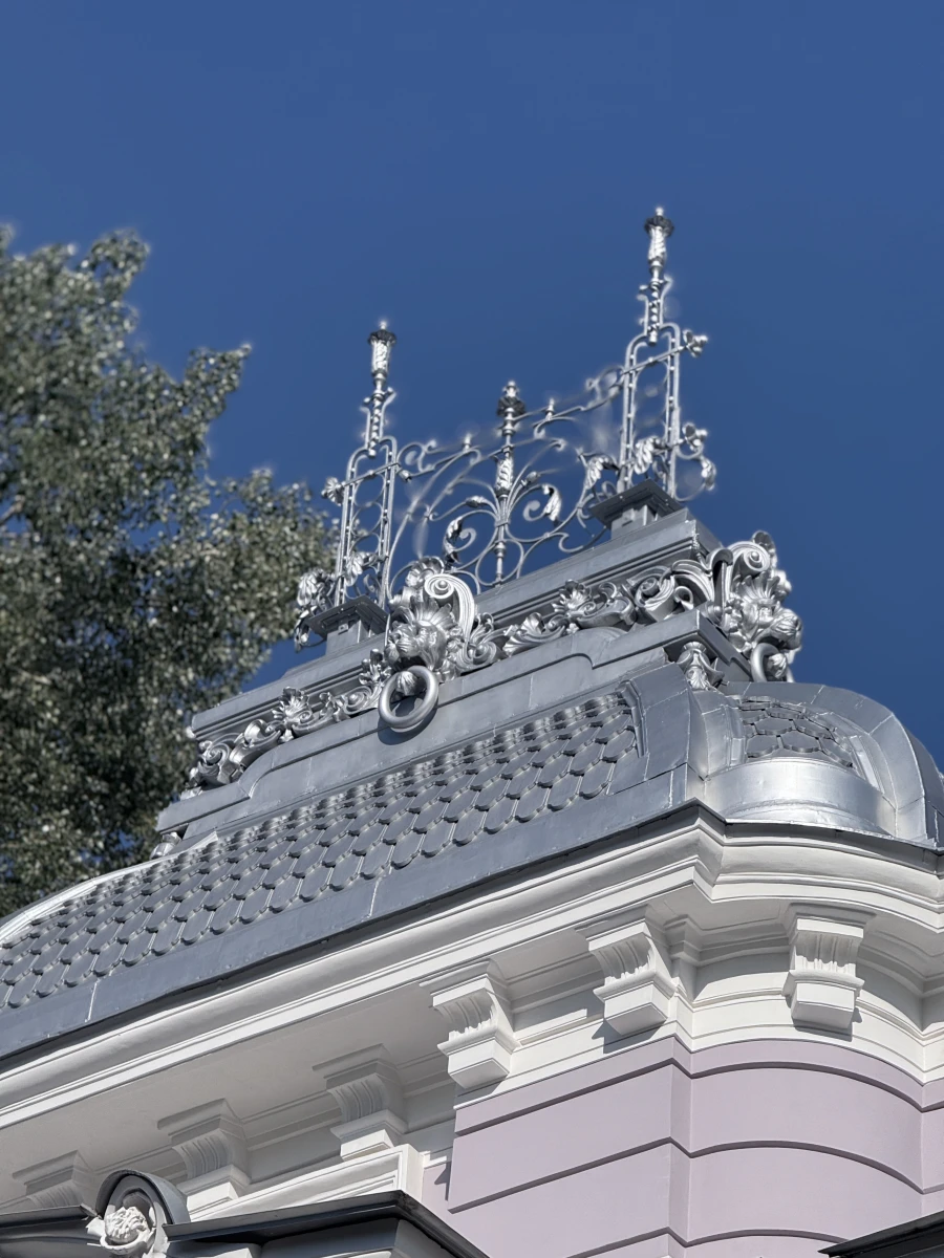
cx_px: 472
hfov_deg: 12.3
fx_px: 4363
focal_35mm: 120
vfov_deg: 16.4
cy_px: 629
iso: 64
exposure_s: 1/3058
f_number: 2.8
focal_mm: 15.66
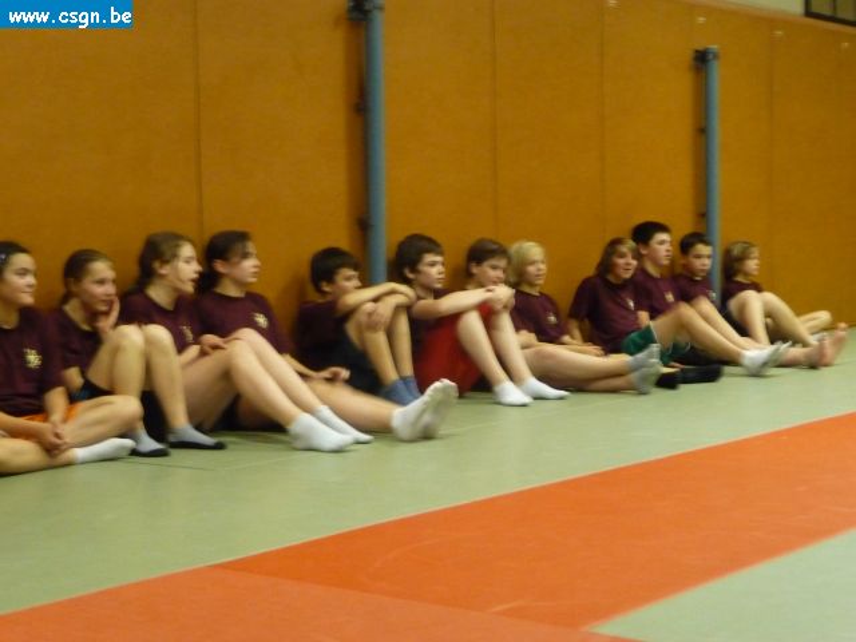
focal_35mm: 62
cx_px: 428
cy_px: 321
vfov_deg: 23.7
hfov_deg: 31.2
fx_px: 1533
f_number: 4.5
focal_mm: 10.5
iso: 800
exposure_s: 1/10
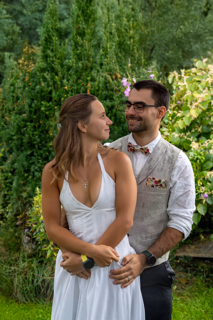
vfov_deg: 41.1
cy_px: 160
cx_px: 106
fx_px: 426
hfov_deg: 28.1
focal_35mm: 48
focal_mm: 48
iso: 400
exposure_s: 1/50
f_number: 4.5
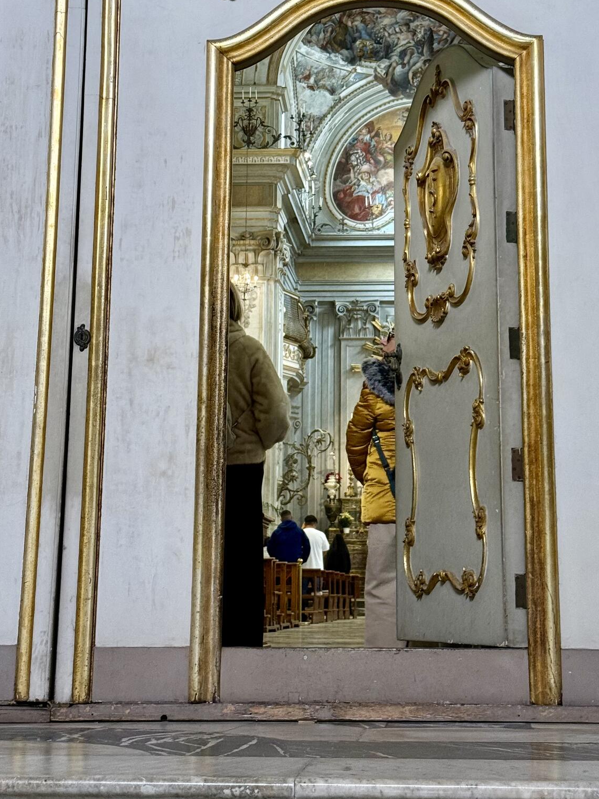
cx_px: 353
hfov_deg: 22.6
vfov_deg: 29.6
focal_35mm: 65
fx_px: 1500
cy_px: 264
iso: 200
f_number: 1.78
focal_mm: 6.76
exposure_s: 1/50
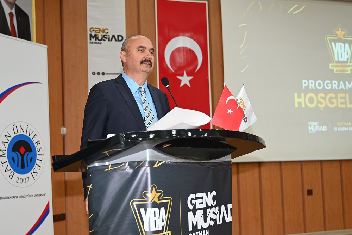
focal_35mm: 54
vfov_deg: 25.1
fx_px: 528
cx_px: 173
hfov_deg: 36.9
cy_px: 126
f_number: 4
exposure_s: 1/60
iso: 720
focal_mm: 50
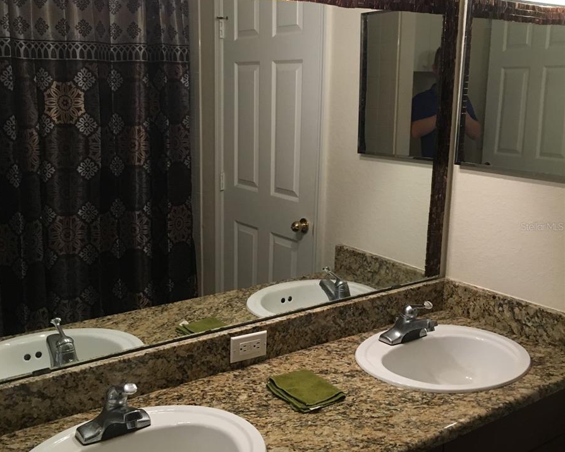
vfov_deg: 39.2
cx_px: 281
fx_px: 635
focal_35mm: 38
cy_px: 226
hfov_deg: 47.9
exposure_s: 1/30
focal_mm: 4.15
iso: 125
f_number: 2.2
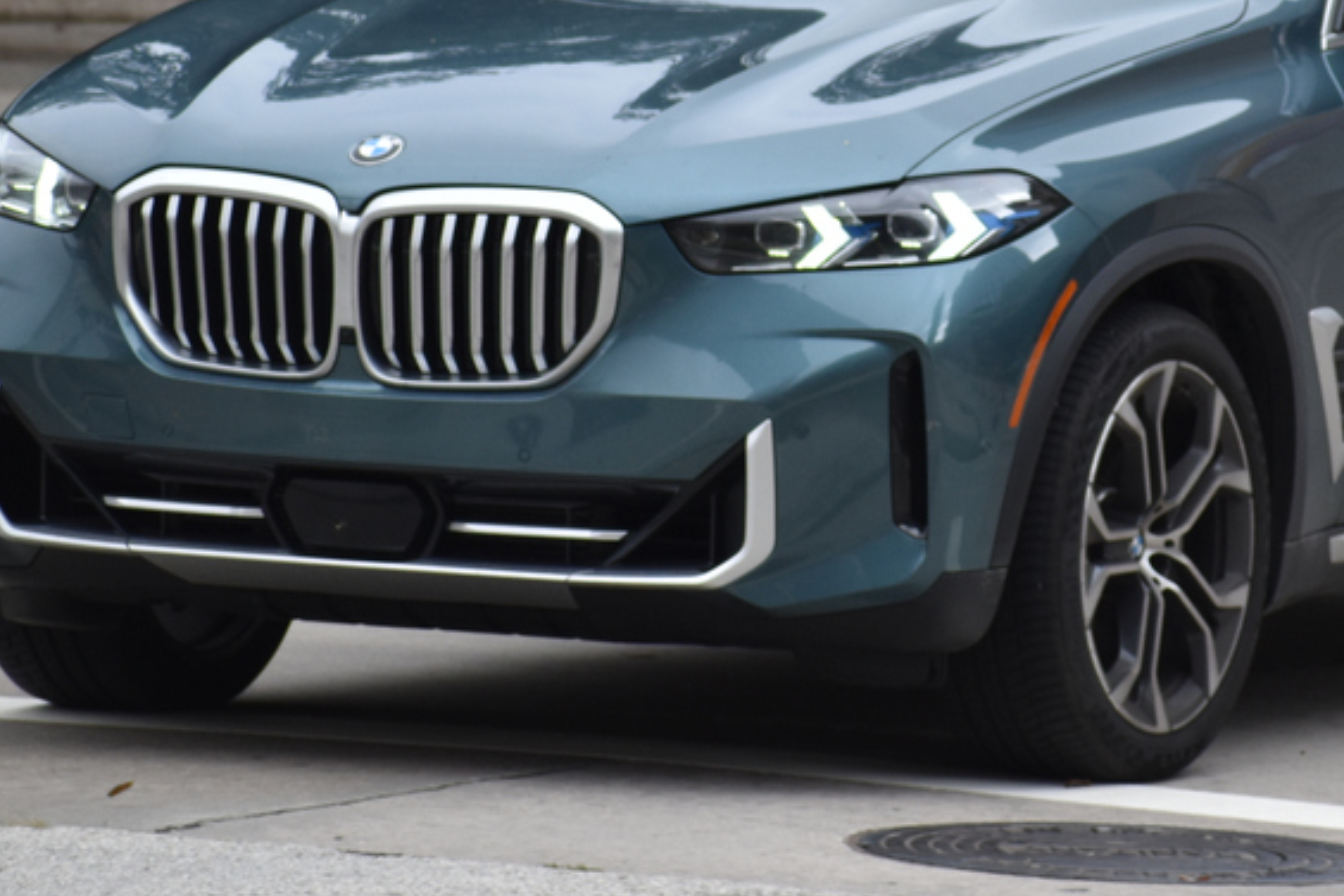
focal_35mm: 699
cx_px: 847
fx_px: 26101
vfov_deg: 2.0
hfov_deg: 2.9
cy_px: 59
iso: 400
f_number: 6.3
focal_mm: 210
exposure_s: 1/800
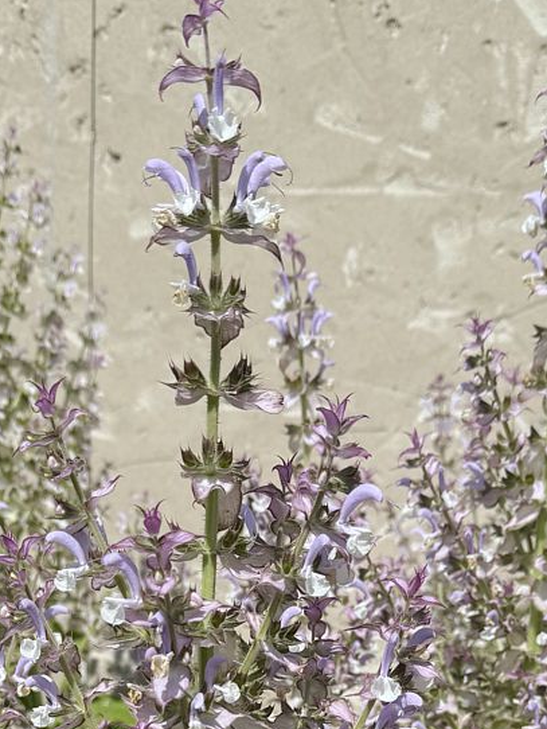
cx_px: 261
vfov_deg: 48.8
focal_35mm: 37
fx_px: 779
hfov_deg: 38.7
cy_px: 514
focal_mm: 6.76
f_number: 1.78
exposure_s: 1/7353
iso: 80
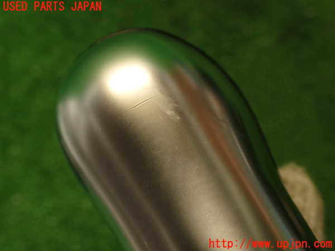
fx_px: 310
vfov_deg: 44.2
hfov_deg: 56.8
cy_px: 126
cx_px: 168
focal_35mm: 32
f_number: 2.4
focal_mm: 5.79
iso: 200
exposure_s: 1/60
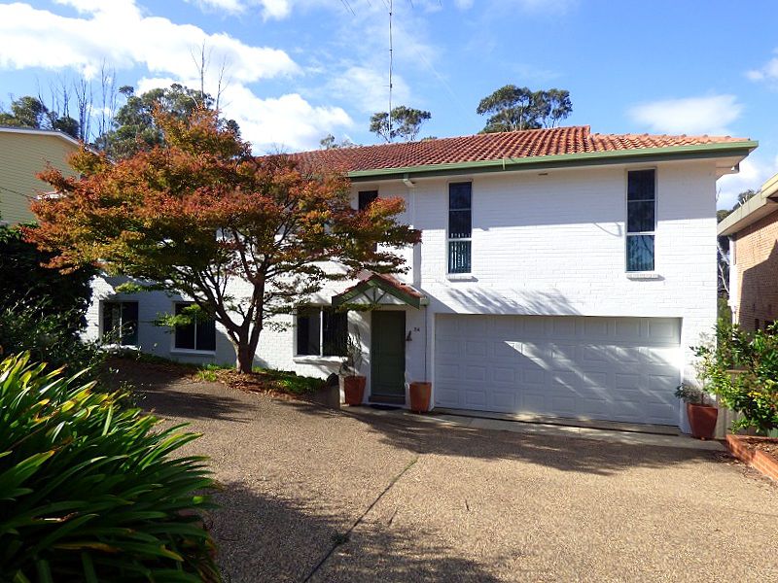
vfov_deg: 61.1
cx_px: 389
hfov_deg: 76.4
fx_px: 494
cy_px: 292
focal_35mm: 22
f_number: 2.9
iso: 100
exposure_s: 1/1300
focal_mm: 3.78
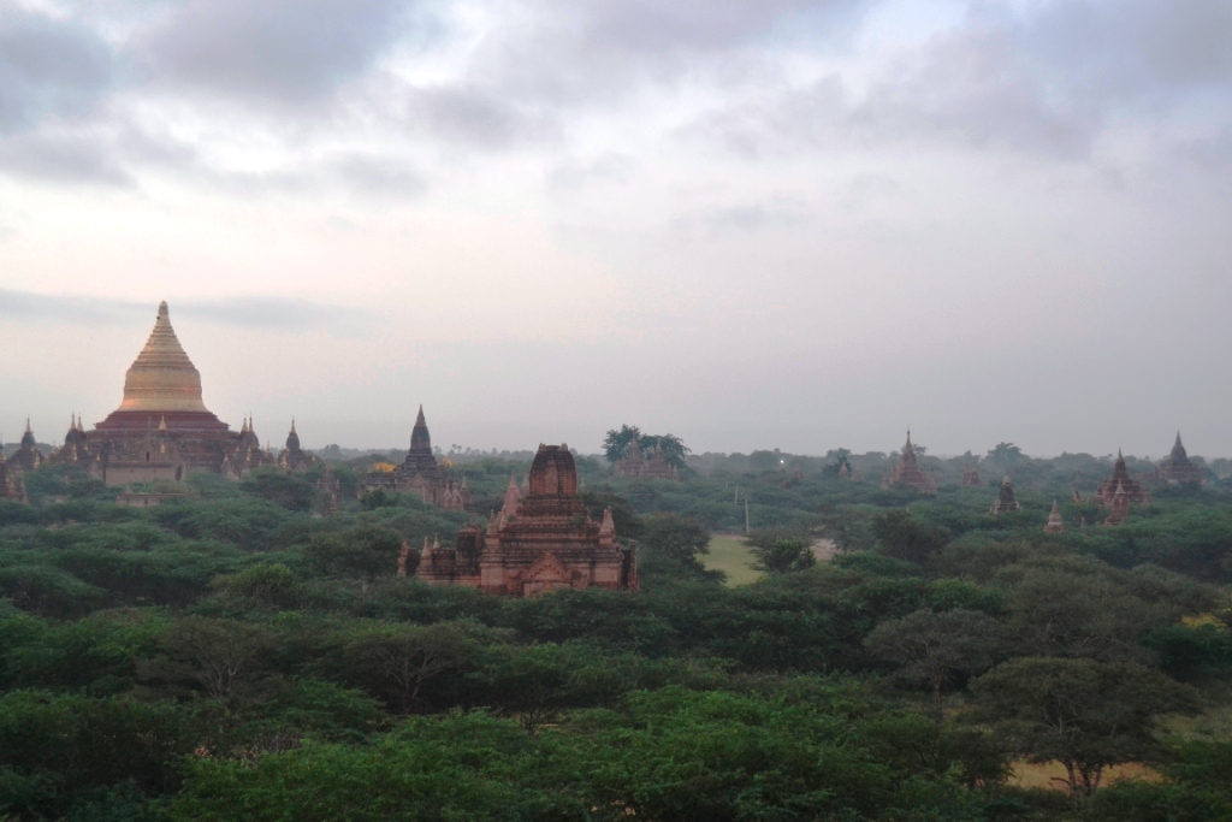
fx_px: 1797
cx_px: 616
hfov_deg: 37.8
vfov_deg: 25.8
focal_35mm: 52
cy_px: 411
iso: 200
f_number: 6.3
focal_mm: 35
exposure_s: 1/1.6
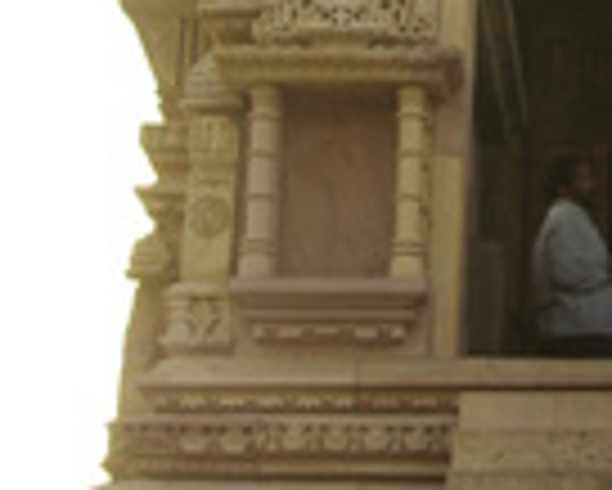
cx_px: 684
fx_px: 2785
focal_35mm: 154
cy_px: -220
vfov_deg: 9.8
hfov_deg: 12.3
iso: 200
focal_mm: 31
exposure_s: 1/90
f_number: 4.5
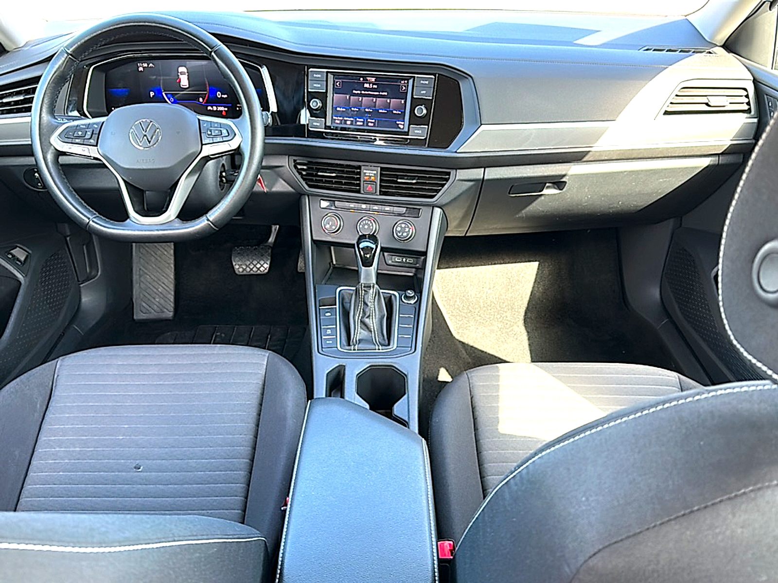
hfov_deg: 69.4
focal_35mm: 25
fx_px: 562
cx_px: 389
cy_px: 292
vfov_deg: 54.9
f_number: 1.78
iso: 100
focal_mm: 6.86
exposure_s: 1/95
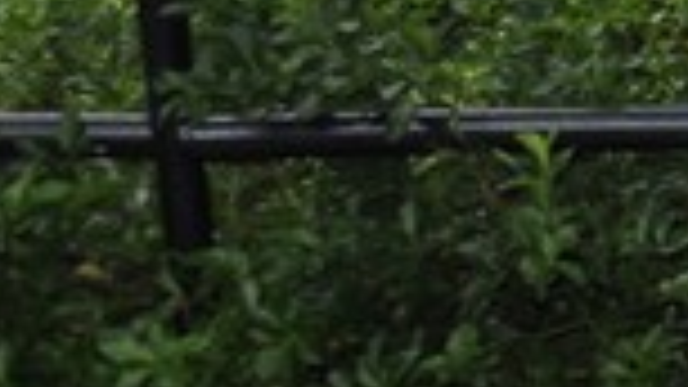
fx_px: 3374
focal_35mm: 185
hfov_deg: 9.1
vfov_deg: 6.5
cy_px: -171
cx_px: 2149
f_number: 3.5
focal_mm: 18
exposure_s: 1/60
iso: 400
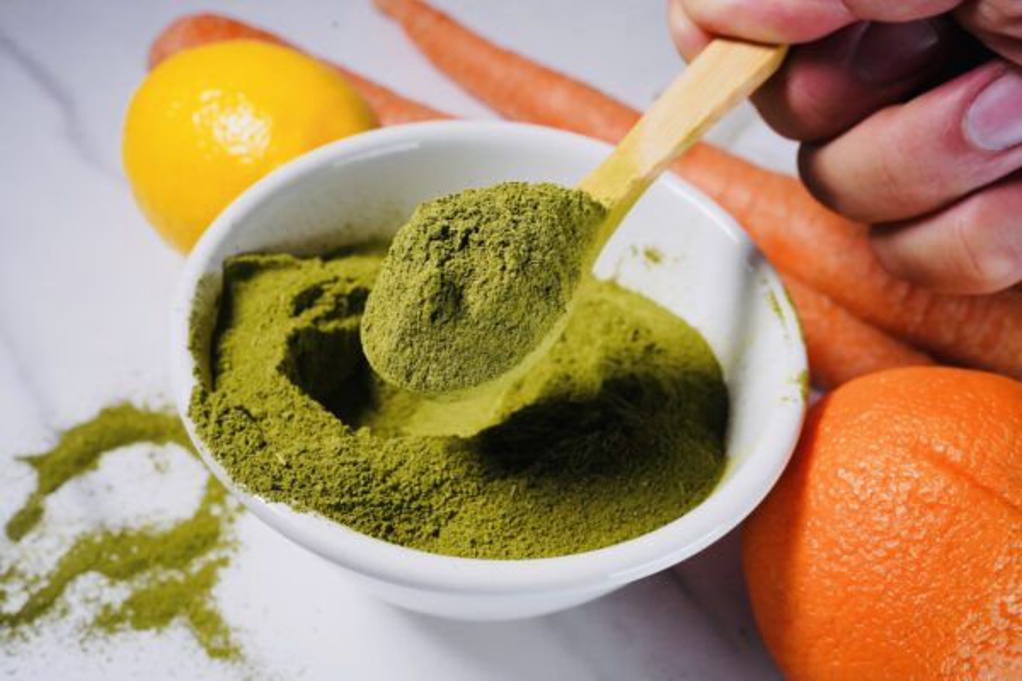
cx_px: 511
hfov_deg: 54.4
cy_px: 340
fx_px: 994
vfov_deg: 37.9
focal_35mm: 35
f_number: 11
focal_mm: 35
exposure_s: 1/250
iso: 6400
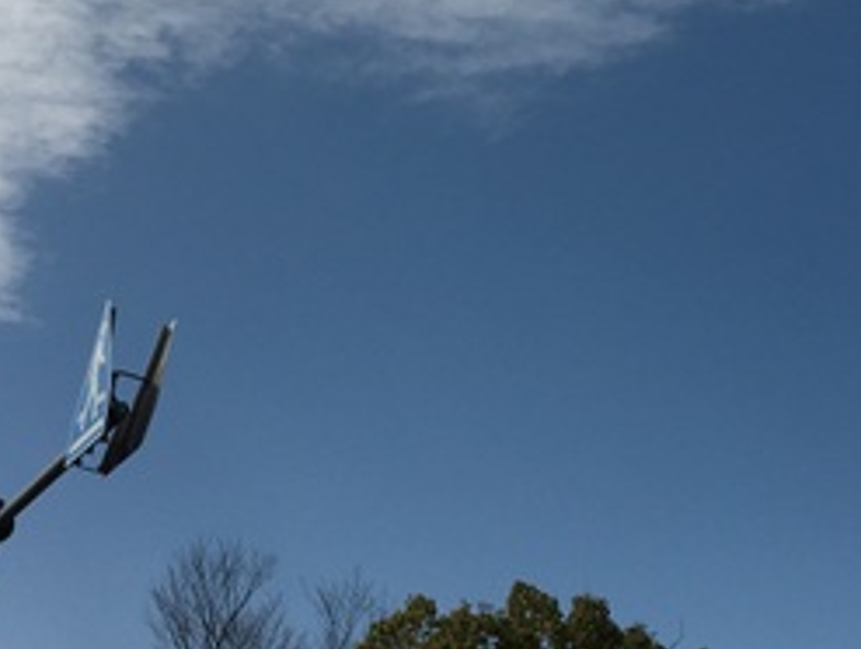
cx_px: 512
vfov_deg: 19.4
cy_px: 91
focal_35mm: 75
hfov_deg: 25.9
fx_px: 1868
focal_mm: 4.15
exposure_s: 1/4274
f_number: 2.2
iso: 25
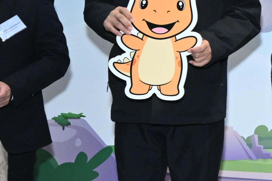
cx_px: 551
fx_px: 897
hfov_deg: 14.3
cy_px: 28
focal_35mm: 119
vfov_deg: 11.5
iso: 3200
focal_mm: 21.5
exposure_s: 1/200
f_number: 6.3
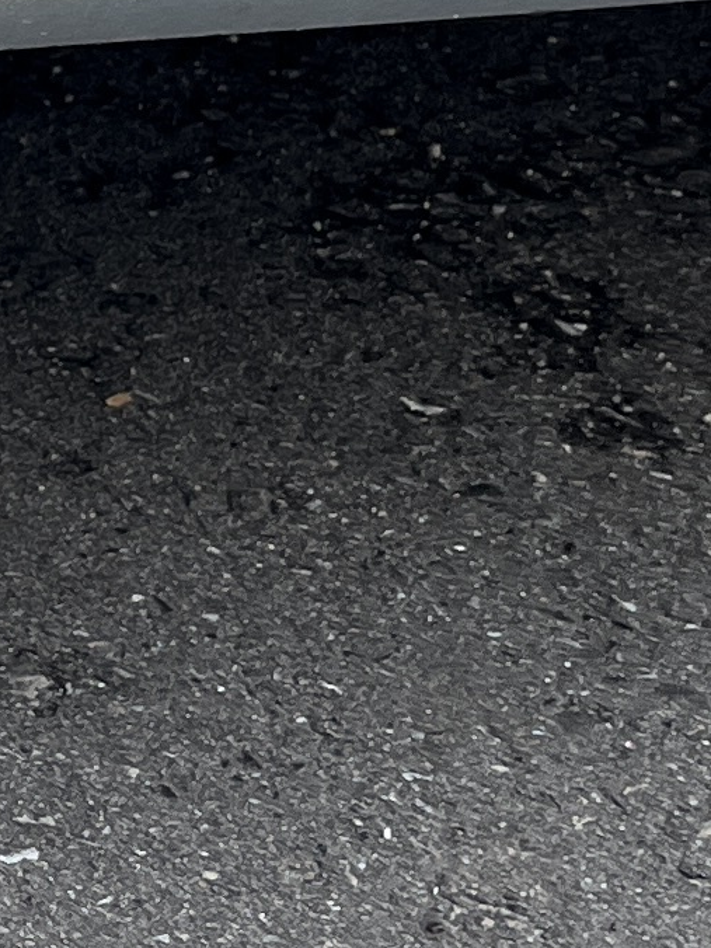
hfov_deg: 8.9
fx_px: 4245
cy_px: 15
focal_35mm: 155
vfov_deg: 12.6
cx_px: -804
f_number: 1.6
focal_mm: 5.1
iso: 50
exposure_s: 1/852
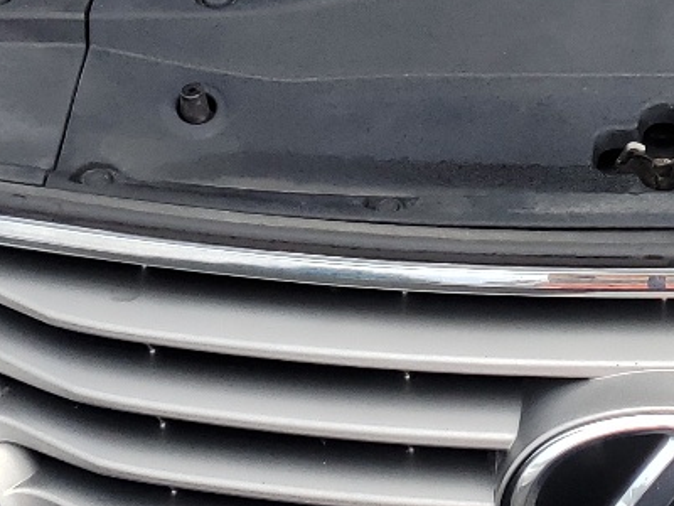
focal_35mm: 104
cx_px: 632
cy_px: -329
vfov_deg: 13.2
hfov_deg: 18.5
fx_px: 2025
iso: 50
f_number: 1.5
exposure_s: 1/1429
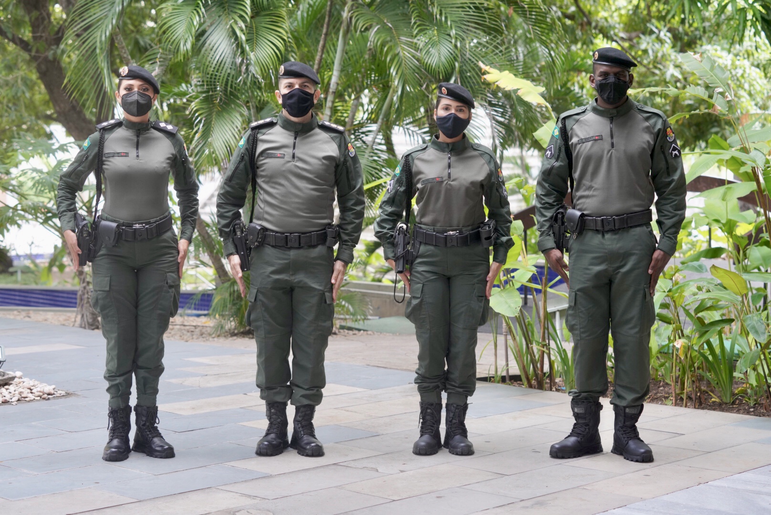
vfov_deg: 19.5
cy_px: 258
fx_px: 1500
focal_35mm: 70
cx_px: 386
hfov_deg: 28.8
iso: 800
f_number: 4
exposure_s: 1/160
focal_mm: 70
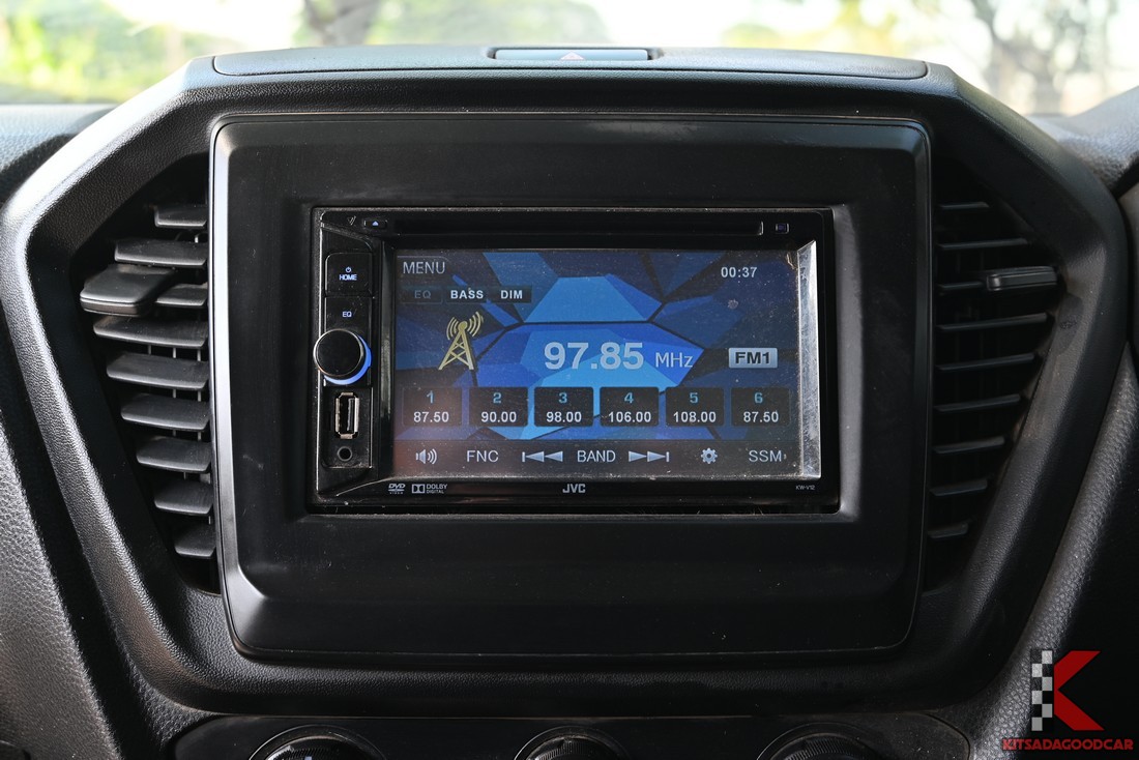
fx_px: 1171
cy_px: 380
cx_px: 570
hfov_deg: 51.9
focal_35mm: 37
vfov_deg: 36.0
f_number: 5.6
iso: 280
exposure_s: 1/60
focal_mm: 37
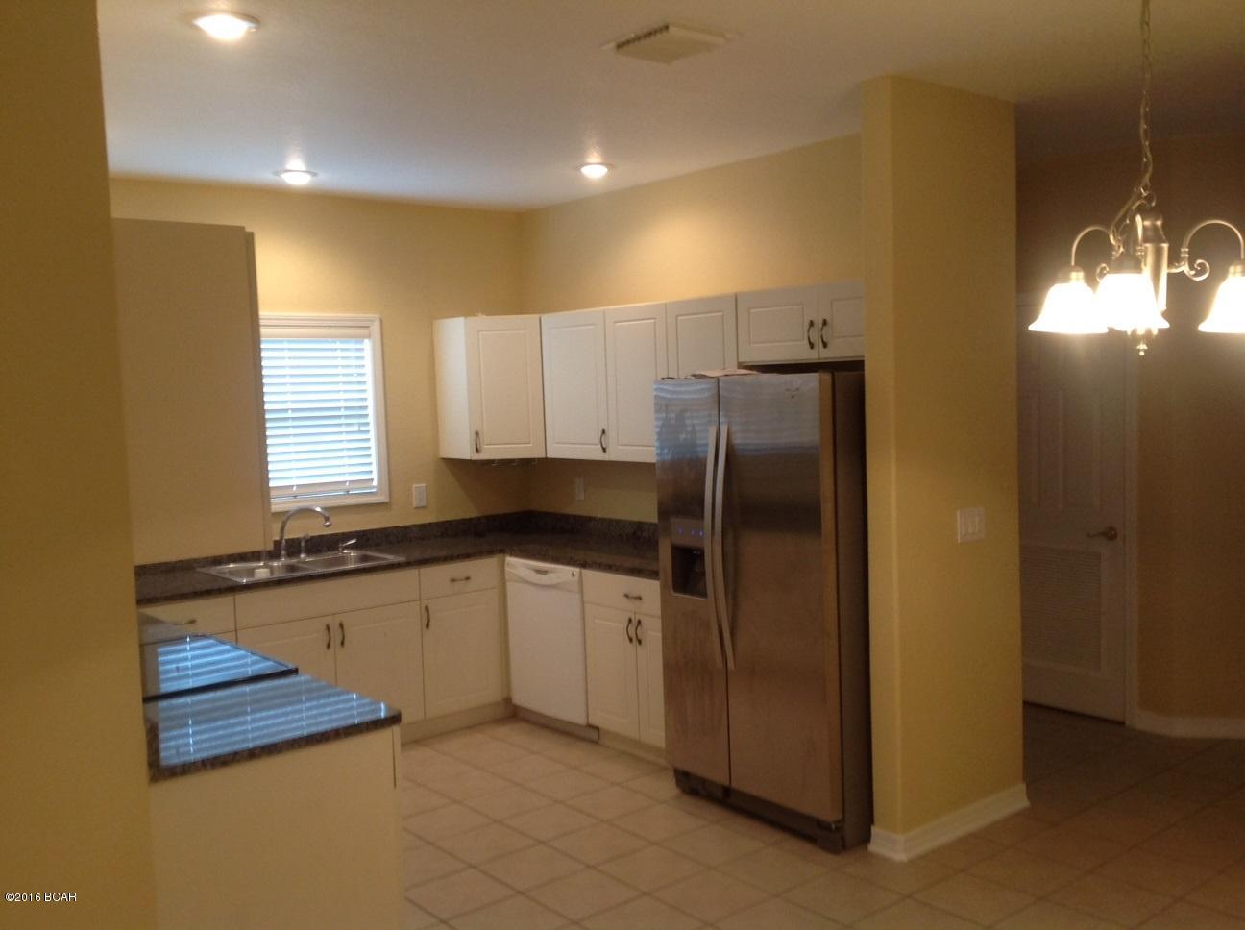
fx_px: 1257
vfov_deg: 40.6
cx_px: 622
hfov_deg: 52.7
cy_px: 465
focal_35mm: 35
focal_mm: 4.28
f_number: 2.4
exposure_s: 1/15
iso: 80
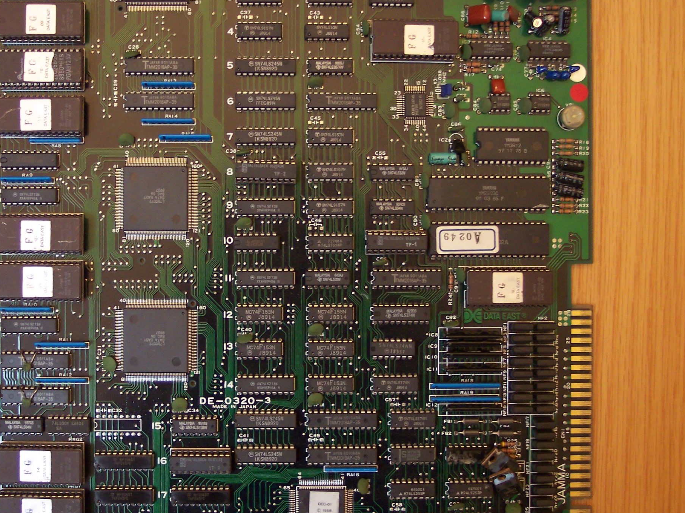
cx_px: 300
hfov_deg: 35.5
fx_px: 1068
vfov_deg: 27.0
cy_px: 258
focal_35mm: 54
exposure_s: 1/10
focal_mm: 8
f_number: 2.8
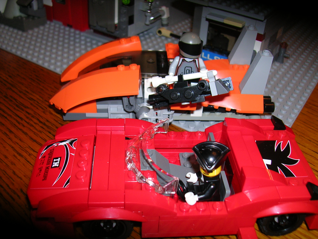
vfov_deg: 37.7
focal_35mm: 38
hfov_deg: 49.0
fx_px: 349
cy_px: 120
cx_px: 159
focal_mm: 5.8
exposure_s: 1/60.1
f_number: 2.8
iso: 50
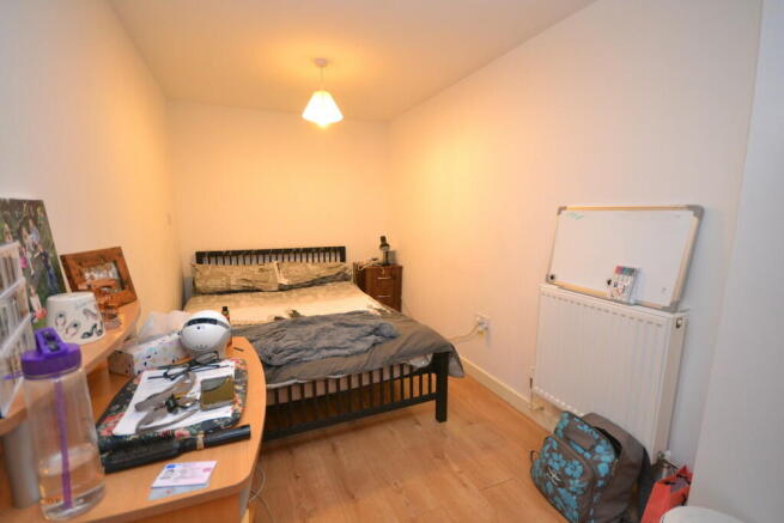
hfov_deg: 100.4
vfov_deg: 77.4
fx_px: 327
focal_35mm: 15
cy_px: 262
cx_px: 392
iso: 1800
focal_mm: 10
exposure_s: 1/60
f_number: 4
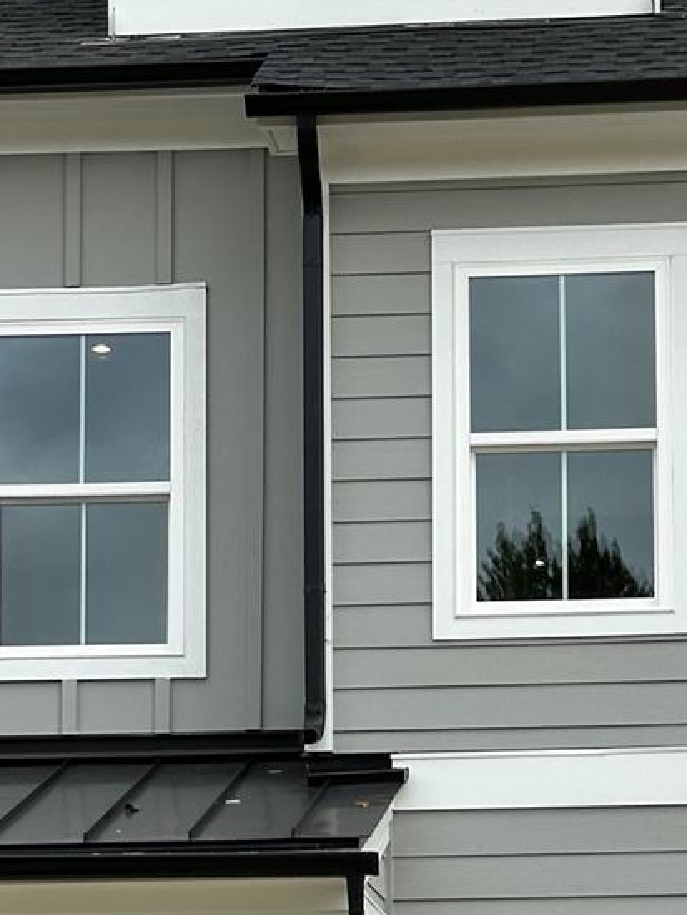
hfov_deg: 11.0
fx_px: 3543
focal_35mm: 134
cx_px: 529
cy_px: 843
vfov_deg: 14.5
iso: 64
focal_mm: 6.86
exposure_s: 1/3367
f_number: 1.78
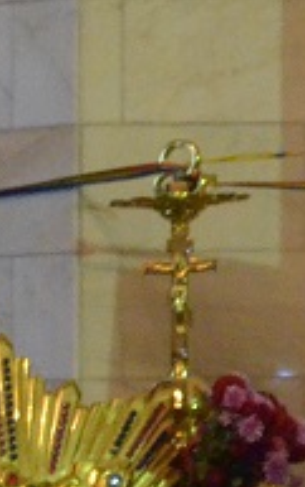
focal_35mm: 664
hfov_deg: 2.0
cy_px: 593
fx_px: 8811
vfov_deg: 3.2
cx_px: -776
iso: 5000
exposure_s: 1/30
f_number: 5.3
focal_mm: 70
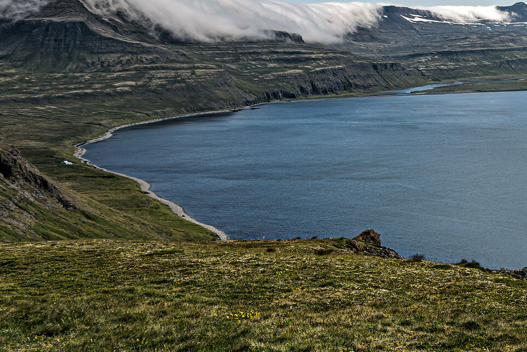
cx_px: 540
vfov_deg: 22.6
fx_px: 878
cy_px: 160
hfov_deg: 30.7
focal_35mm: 60
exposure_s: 1/1000
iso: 64
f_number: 2.8
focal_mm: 9
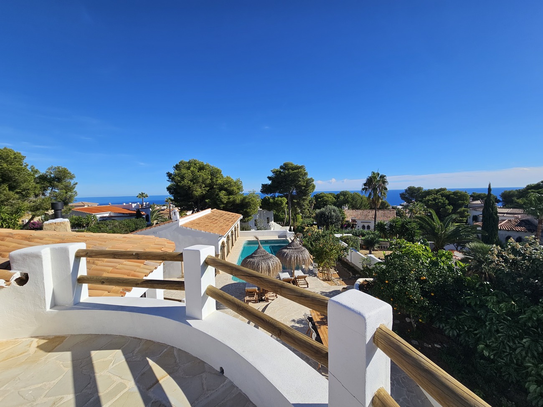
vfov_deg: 89.9
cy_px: 204
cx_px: 272
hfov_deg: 106.2
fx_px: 204
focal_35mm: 13
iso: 50
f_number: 2.2
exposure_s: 1/3935
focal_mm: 2.2
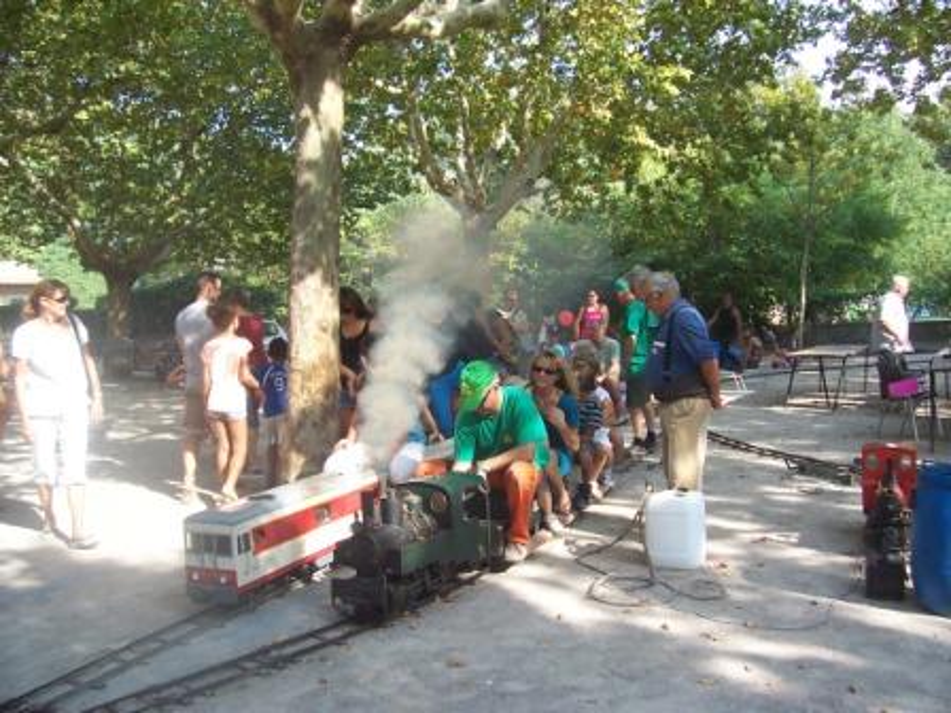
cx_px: 476
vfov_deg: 41.8
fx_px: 934
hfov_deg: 54.0
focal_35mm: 34
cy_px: 356
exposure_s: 1/250
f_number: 2.7
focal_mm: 5.6
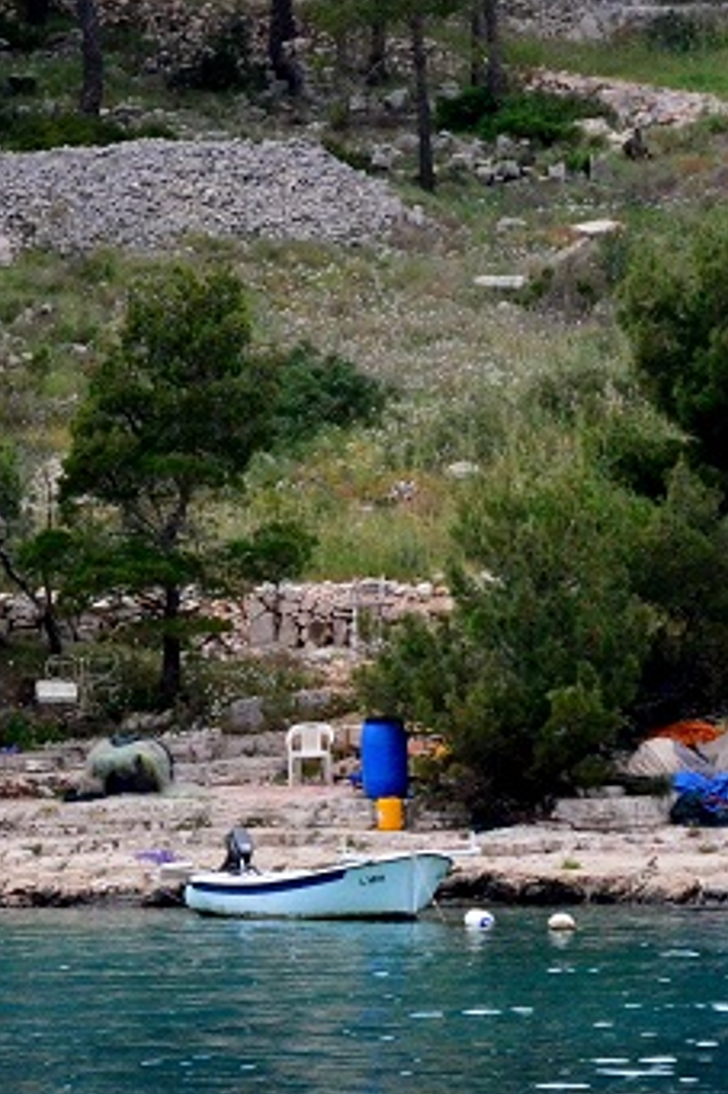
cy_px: 788
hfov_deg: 4.5
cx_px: 220
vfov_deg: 6.7
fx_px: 9321
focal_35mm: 307
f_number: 14
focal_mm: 70
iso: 3200
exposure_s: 1/640
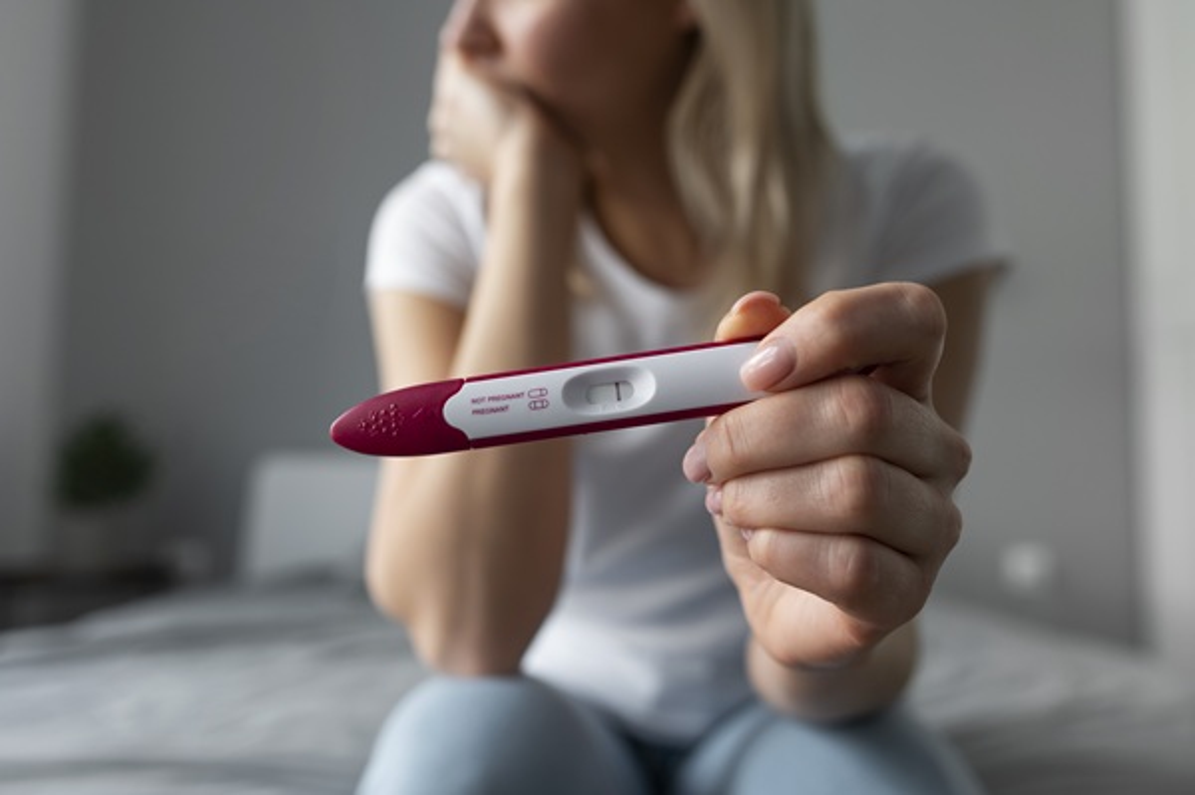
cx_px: 598
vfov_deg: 46.3
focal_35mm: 28
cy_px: 398
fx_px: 929
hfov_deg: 65.5
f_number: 3.5
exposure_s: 1/125
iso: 320
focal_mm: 28
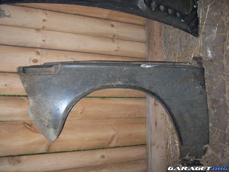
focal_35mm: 38
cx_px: 114
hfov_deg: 49.0
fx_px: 251
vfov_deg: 37.7
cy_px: 86
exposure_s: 1/60.1
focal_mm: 6.3
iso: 112
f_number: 3.2
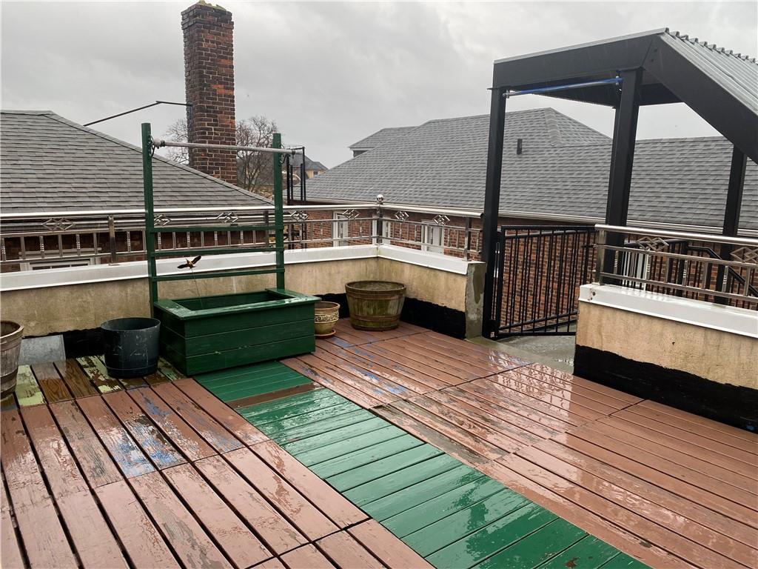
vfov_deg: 53.1
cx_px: 379
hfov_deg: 67.3
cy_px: 284
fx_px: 569
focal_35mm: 26
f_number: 1.8
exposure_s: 1/122
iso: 32
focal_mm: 4.25
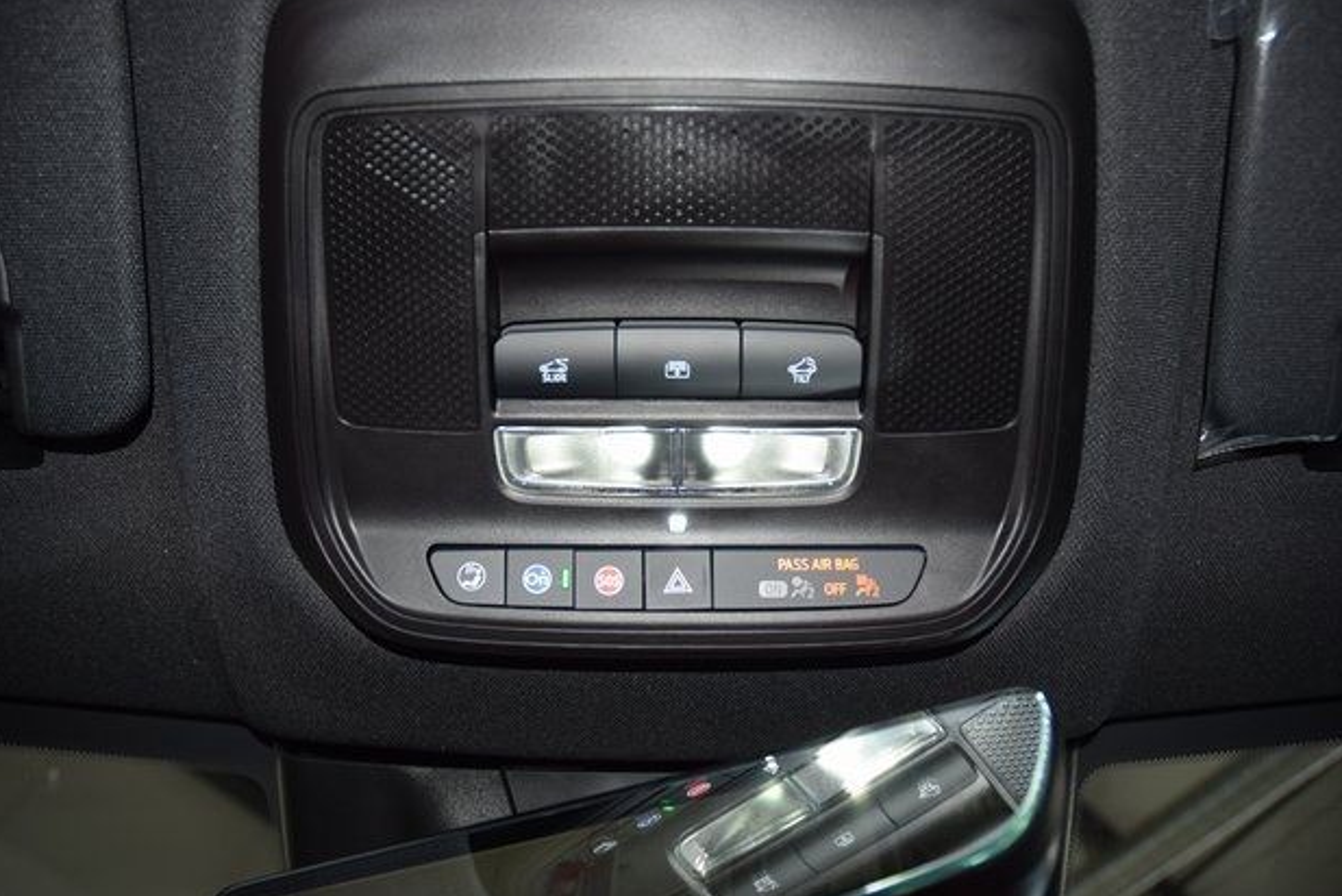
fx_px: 1044
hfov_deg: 65.4
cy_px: 445
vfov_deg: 46.4
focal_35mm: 28
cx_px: 683
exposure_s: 1/100
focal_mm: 18
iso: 560
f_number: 3.5
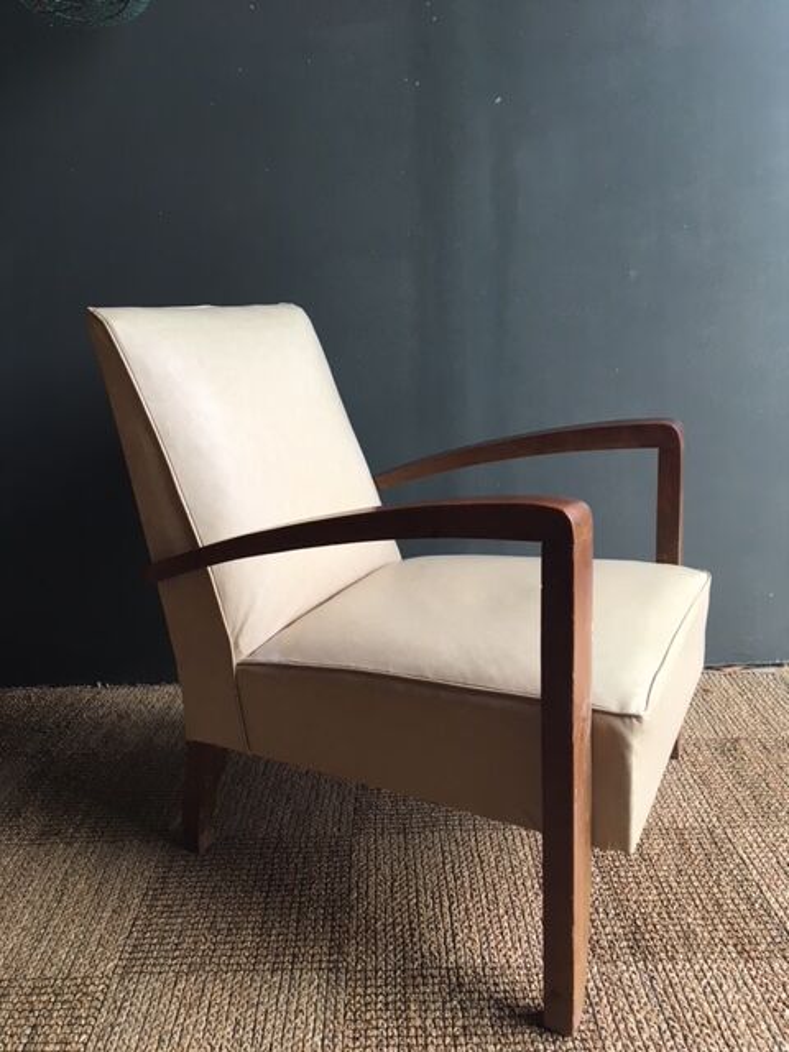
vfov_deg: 61.7
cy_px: 526
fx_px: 881
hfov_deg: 48.2
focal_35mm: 29
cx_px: 394
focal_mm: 4.15
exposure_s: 1/33
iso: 25
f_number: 2.2
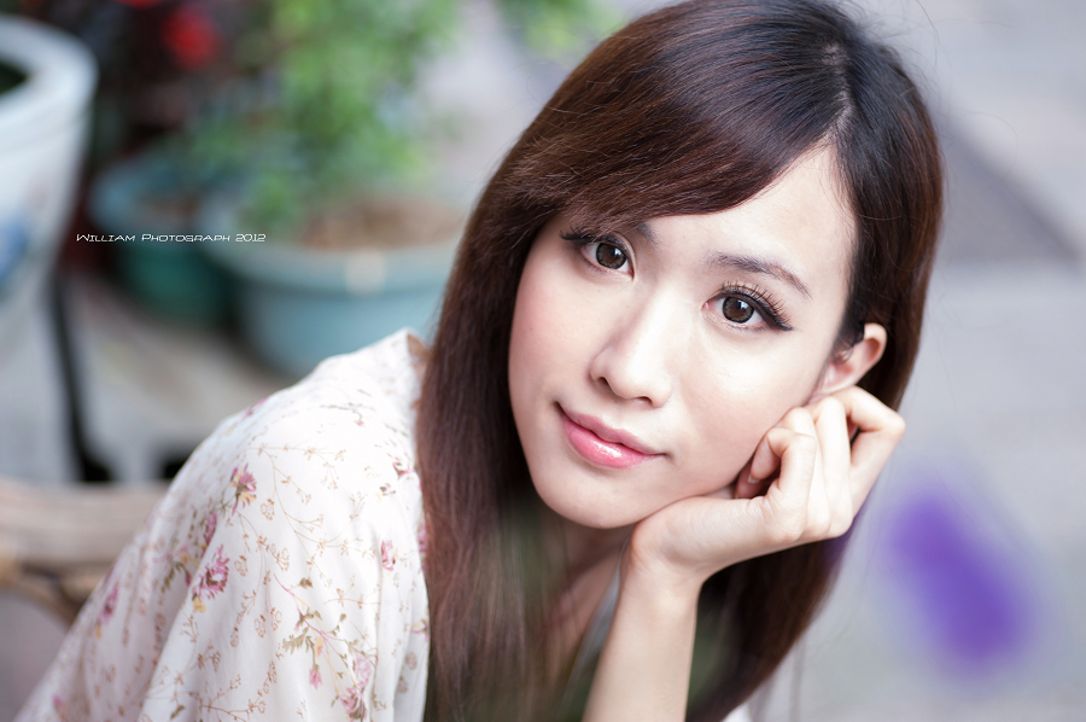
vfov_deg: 13.7
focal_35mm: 100
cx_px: 543
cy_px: 361
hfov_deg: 20.4
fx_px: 3013
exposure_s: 1/100
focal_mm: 100
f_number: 3
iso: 100
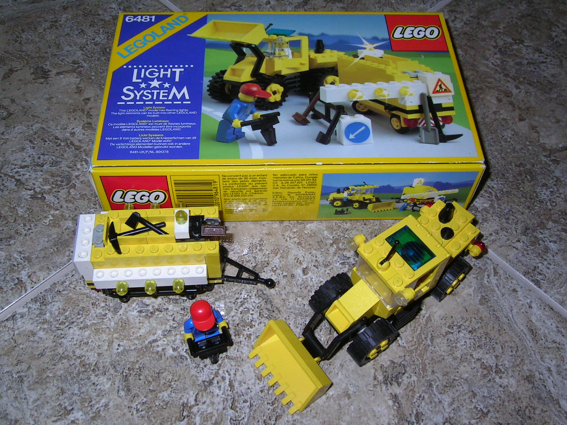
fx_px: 590
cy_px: 212
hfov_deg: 51.4
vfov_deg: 39.7
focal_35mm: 36
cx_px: 284
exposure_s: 1/30
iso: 100
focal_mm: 5.6
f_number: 4.8
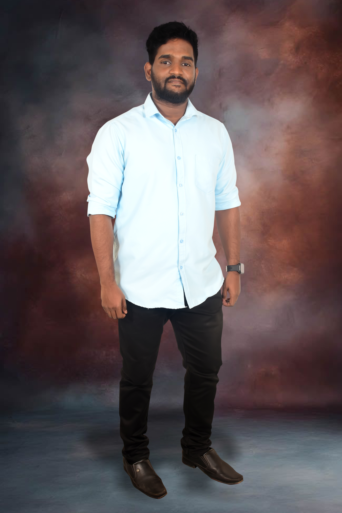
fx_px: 556
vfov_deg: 49.6
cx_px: 171
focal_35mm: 39
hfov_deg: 34.2
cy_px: 256
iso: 250
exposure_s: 1/125
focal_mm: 26
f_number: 9
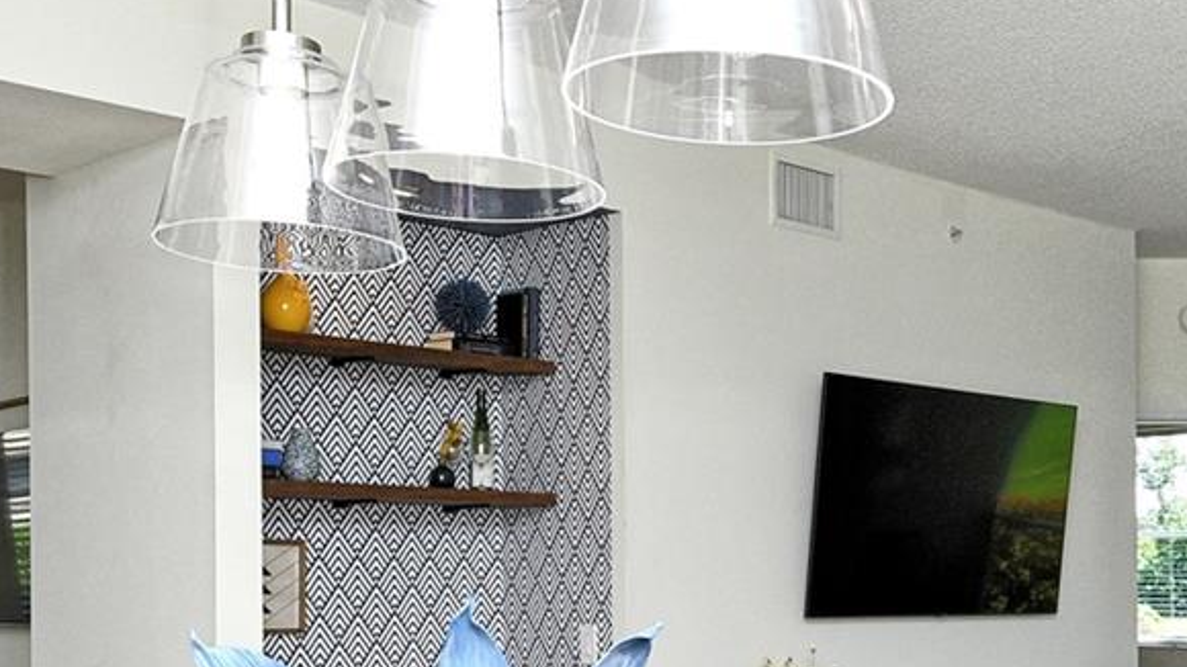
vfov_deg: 22.5
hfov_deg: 39.5
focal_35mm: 52
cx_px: 767
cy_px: 585
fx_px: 1636
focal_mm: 12
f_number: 10
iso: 640
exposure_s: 1/250
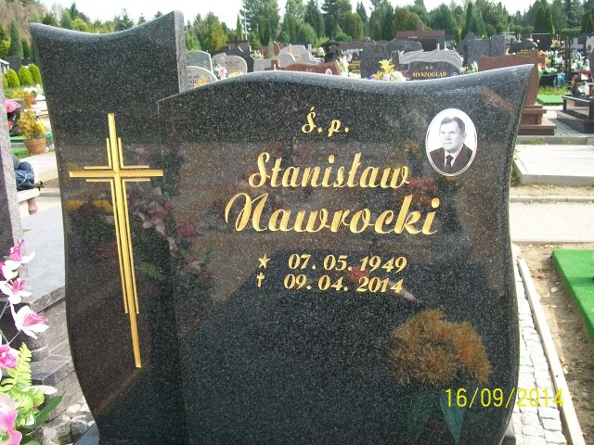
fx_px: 618
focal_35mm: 36
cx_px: 297
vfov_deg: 39.7
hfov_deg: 51.4
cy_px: 222
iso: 80
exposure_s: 1/400
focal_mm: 6
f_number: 2.7
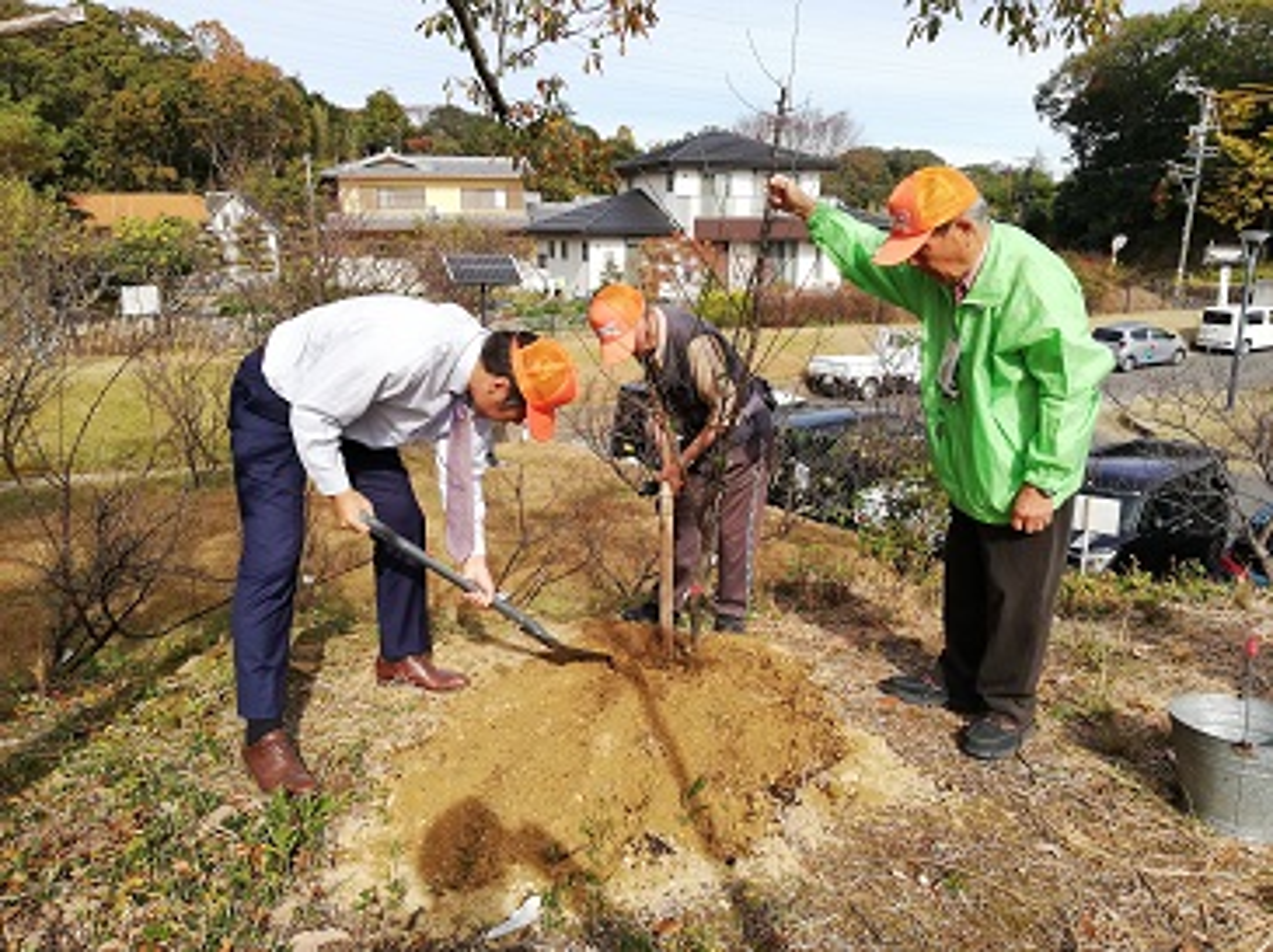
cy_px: 476
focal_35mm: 26
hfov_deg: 67.4
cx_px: 636
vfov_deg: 53.0
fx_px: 955
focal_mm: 3.81
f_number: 2.2
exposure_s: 1/726
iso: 50
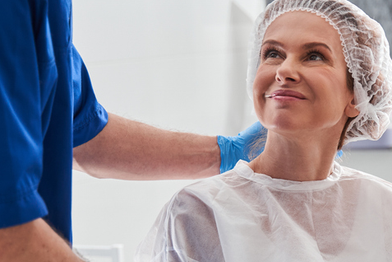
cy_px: 263
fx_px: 1546
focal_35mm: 142
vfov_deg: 9.6
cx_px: 341
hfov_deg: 14.3
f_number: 2.8
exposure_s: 1/100
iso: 400
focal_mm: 54
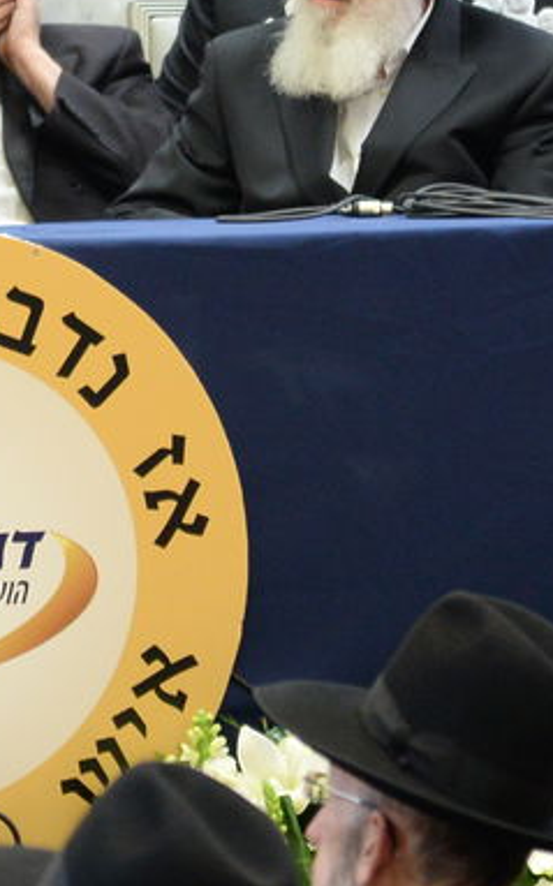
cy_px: 138
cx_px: -298
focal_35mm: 447
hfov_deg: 2.9
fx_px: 10791
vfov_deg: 4.7
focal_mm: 120
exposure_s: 1/60
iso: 2500
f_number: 4
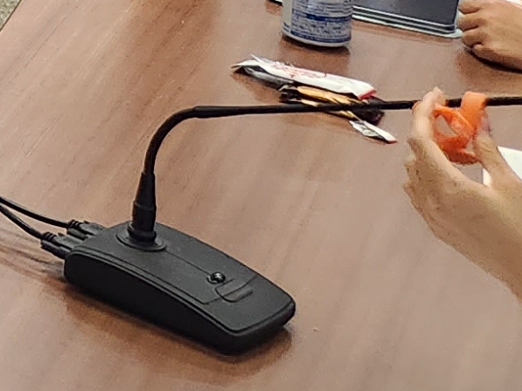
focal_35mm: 154
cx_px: -1074
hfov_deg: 9.7
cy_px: -652
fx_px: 2323
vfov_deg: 8.5
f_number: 1.8
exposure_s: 1/120
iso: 320
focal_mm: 5.4
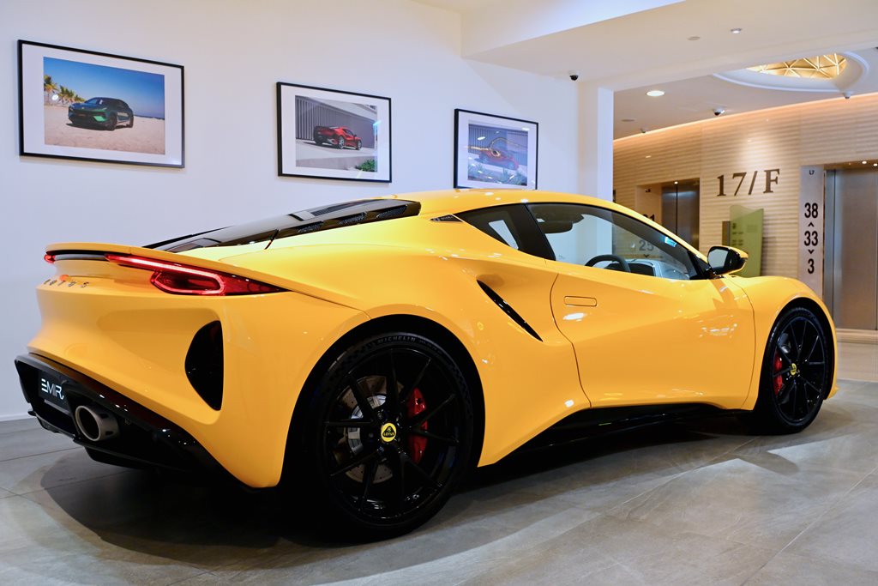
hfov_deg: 58.0
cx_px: 439
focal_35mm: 32
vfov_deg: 40.5
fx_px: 793
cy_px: 293
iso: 1600
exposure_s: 1/30
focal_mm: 32.5
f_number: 8
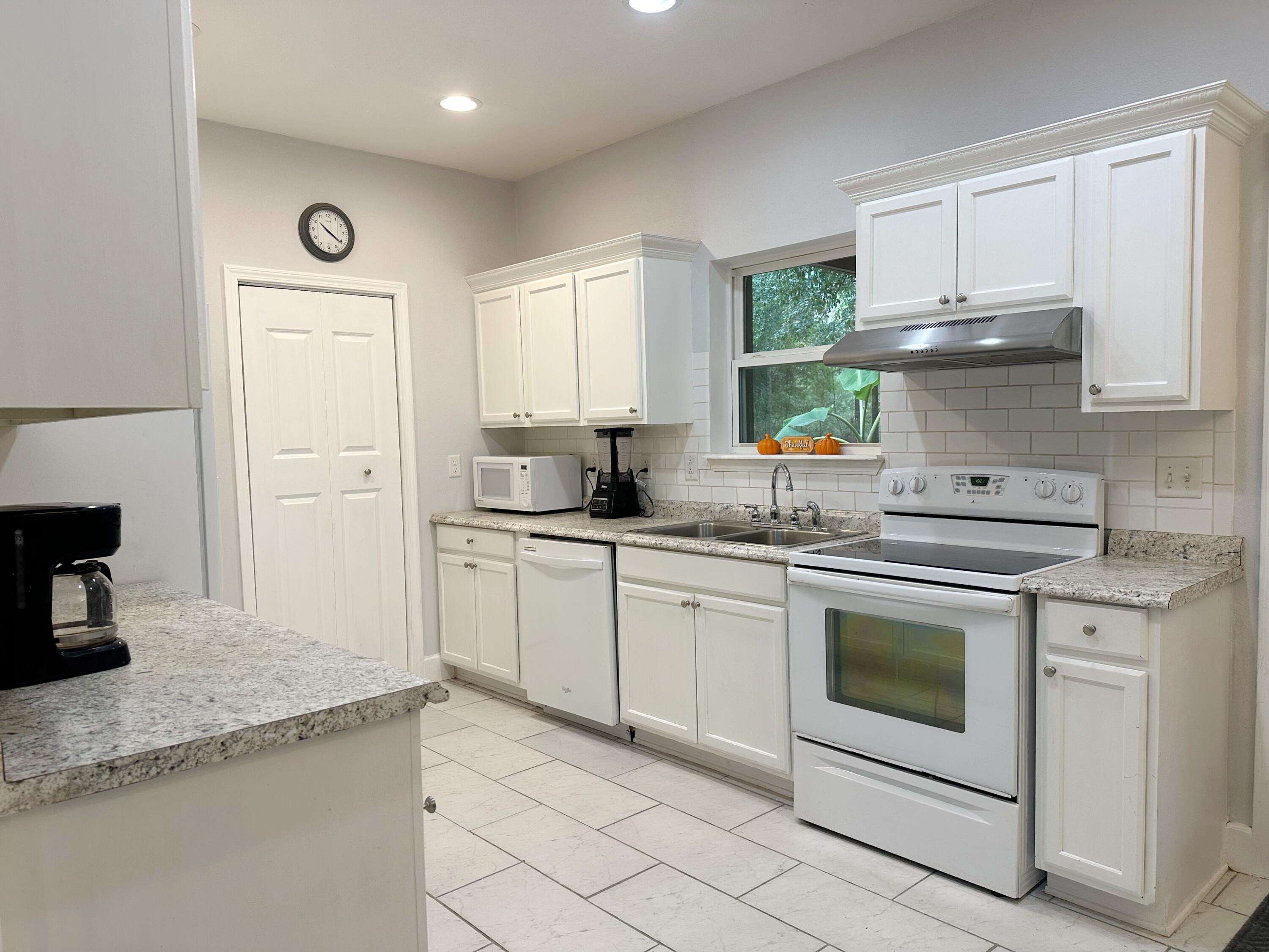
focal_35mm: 24
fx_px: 880
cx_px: 634
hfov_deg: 71.6
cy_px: 476
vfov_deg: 56.8
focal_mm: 6.86
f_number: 1.78
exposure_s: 1/120
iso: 125
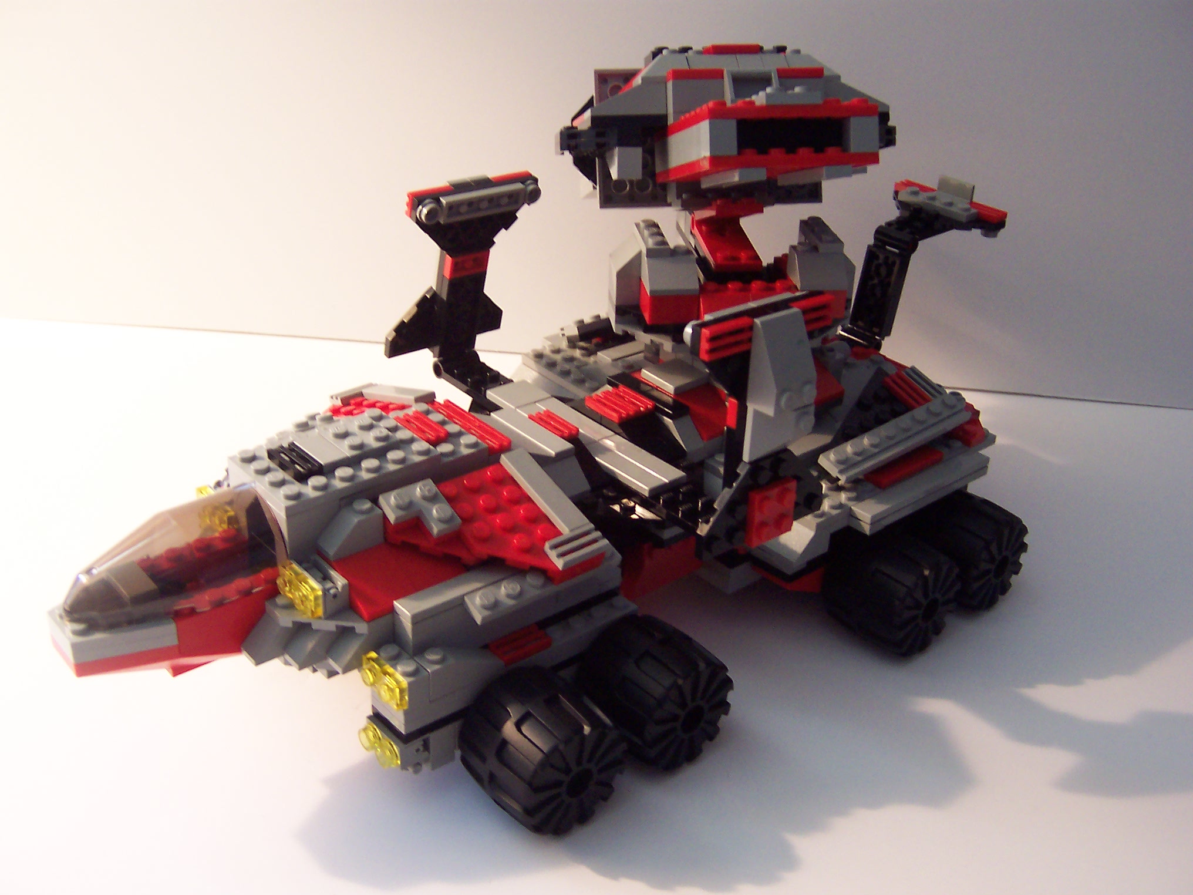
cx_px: 596
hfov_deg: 51.4
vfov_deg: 39.7
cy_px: 448
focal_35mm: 36
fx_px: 1241
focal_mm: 5.6
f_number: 2.8
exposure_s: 1/8
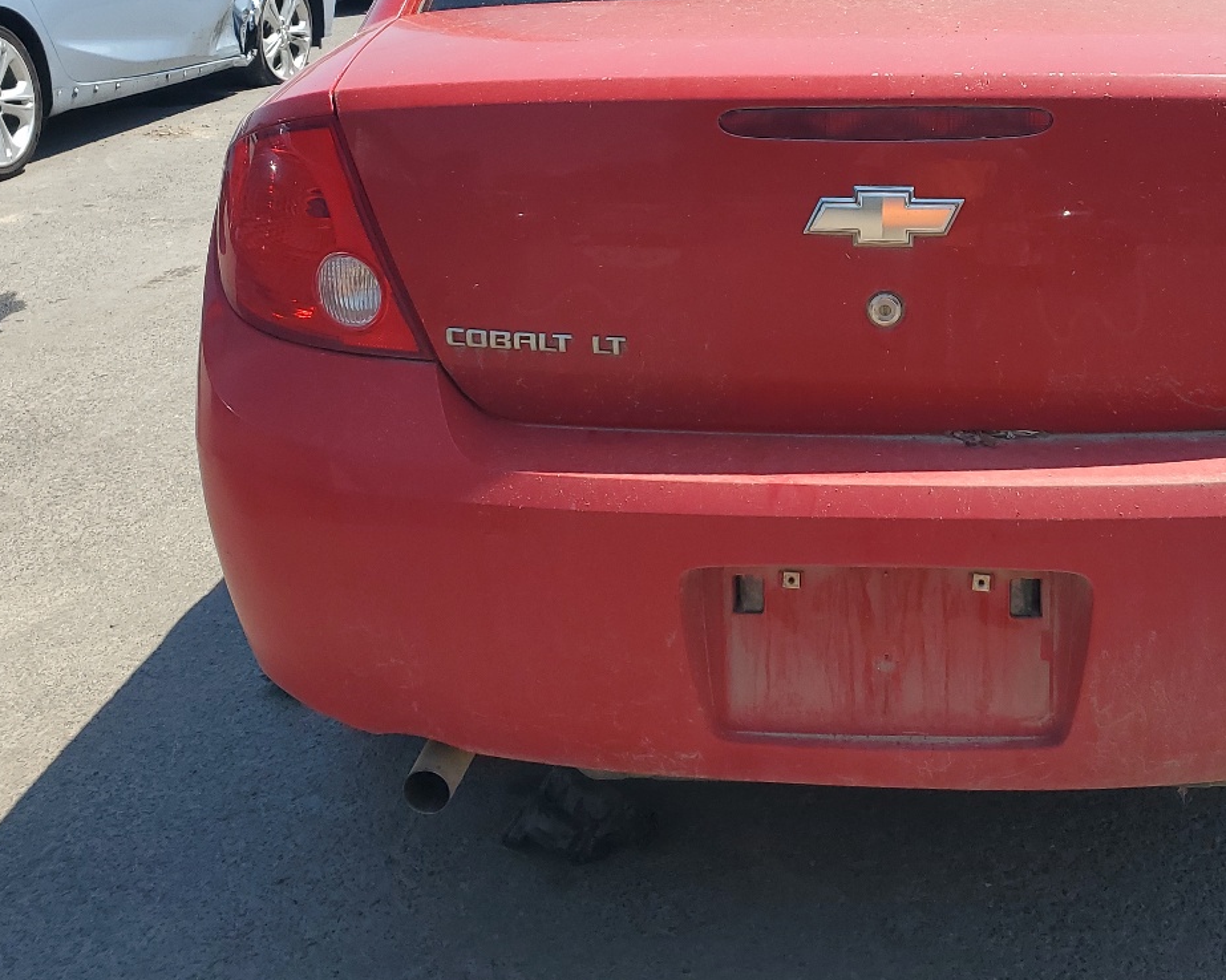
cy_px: 351
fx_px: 1596
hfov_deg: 41.1
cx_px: 881
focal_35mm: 44
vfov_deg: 33.9
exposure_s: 1/2000
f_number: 1.5
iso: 50
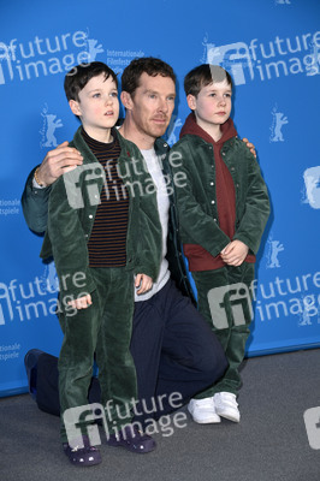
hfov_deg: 16.0
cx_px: 160
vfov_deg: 23.9
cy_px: 240
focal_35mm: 85
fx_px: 1135
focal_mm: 85
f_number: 5.6
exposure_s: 1/200
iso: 800
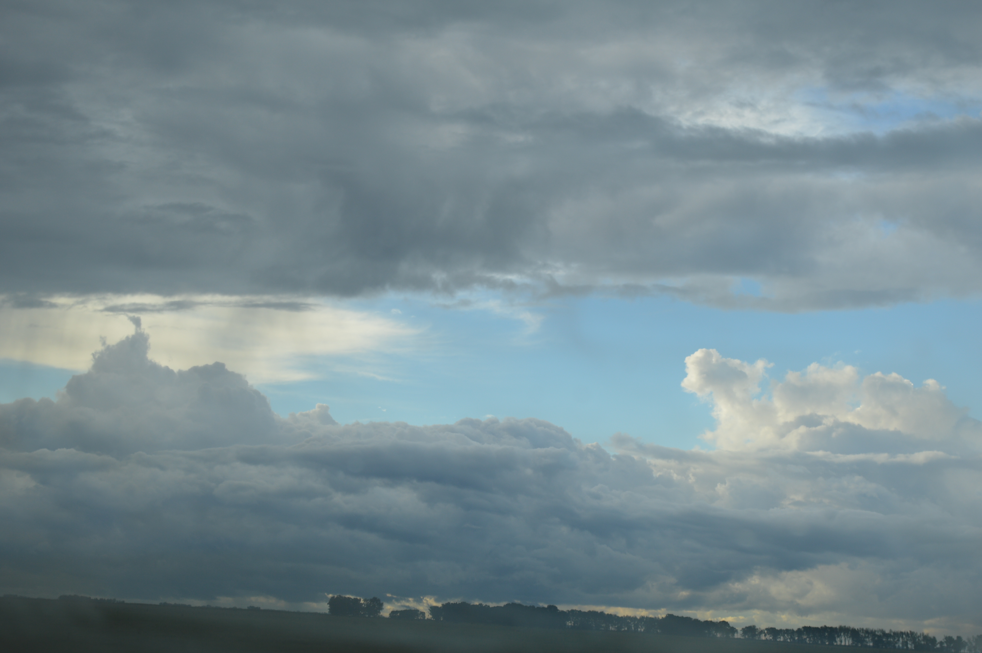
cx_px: 491
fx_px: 1962
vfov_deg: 18.9
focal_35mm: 72
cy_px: 326
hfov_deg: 28.1
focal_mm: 48
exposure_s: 1/200
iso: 100
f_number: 7.1
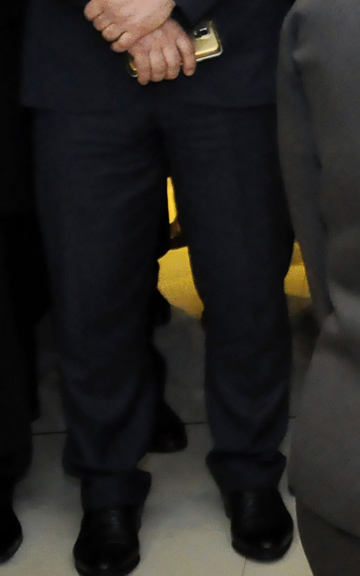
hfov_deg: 8.5
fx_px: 2057
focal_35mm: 131
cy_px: -8
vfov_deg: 15.6
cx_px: 1035
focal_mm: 22
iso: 3200
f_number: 4.5
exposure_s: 1/125
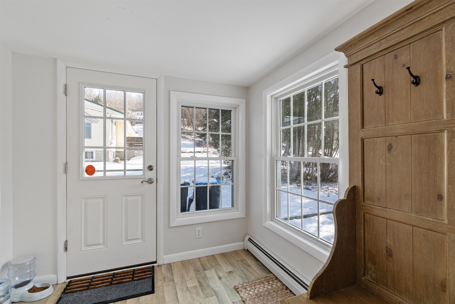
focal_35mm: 15
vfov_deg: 77.3
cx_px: 228
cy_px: 152
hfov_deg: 100.4
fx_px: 190
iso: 800
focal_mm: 10
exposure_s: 1/40
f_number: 7.1
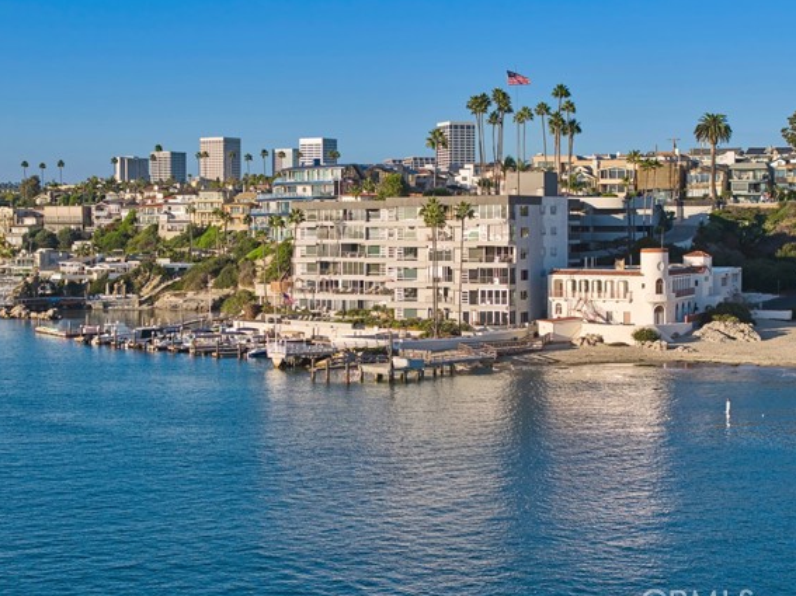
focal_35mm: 79
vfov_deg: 18.7
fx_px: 1816
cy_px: 286
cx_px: 378
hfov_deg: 24.7
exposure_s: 1/180
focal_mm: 19.35
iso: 100
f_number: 2.8
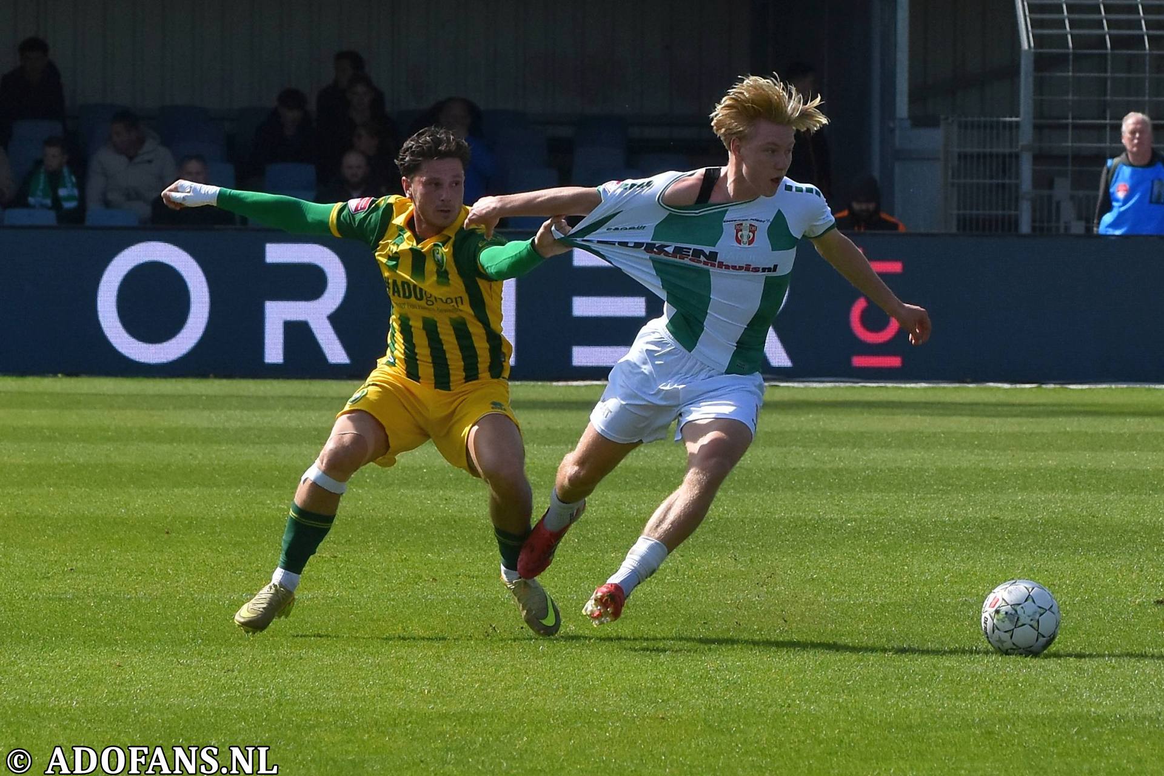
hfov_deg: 10.2
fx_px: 6547
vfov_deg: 6.8
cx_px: 582
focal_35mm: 202
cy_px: 388
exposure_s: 1/1600
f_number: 5.6
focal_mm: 135
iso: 400
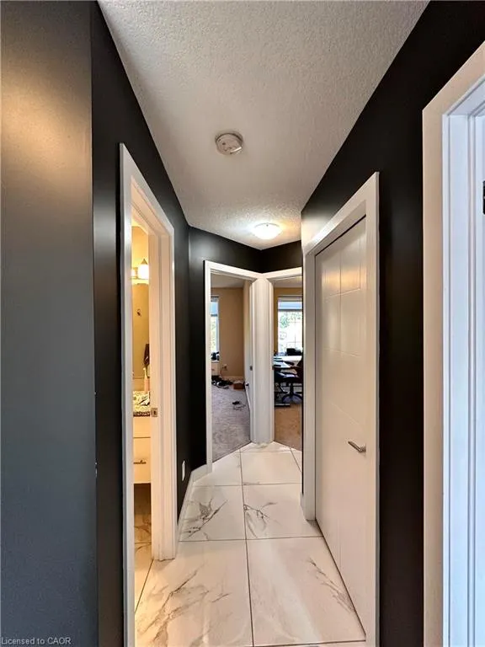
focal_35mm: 14
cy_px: 324
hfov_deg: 85.7
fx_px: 262
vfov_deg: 102.1
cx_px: 242
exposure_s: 1/120
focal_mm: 2.22
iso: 250
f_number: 2.2
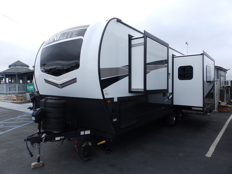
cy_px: 87
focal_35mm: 22
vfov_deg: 61.1
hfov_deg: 76.4
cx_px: 116
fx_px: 147
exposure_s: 1/320
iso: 80
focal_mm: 4
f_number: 4.5
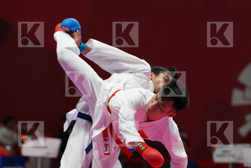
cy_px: 84
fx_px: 1945
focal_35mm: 279
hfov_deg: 7.4
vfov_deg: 4.9
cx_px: 126
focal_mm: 186
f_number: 4
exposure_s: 1/1000
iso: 3200
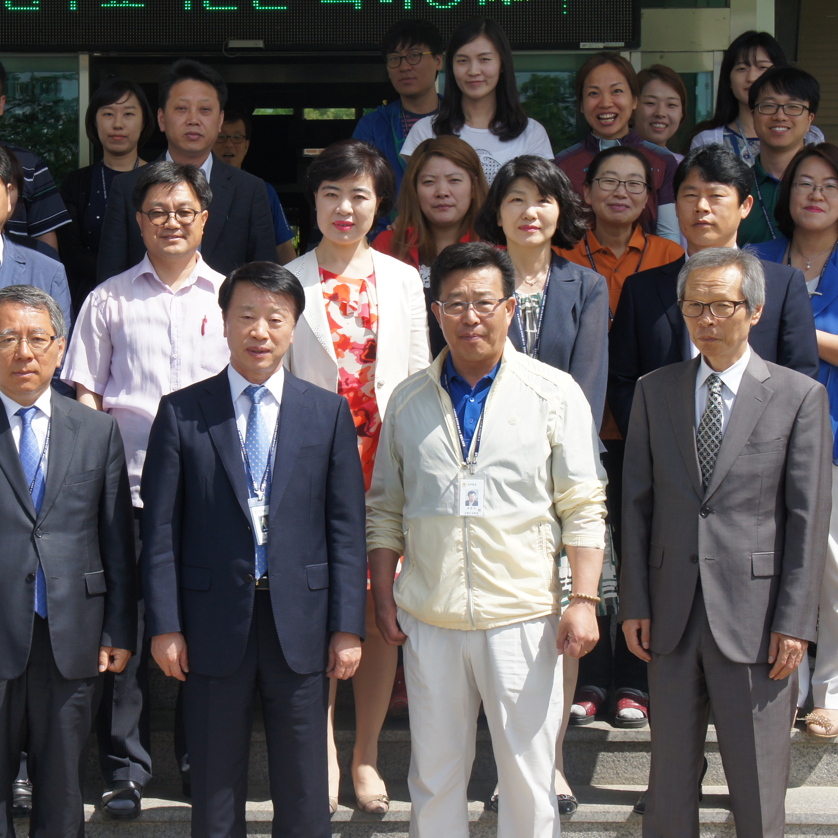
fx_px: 2246
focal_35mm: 82
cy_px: 341
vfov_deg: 21.1
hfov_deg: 21.0
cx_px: 216
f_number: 8
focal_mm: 32
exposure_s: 1/320
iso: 200
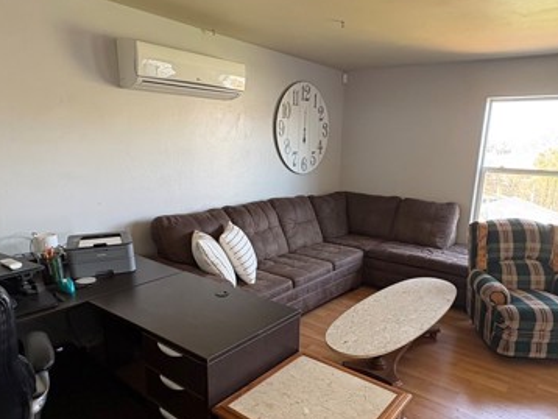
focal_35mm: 25
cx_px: 307
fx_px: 403
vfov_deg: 54.5
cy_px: 252
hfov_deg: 69.2
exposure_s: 1/60
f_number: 2.2
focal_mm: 2.22
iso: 250
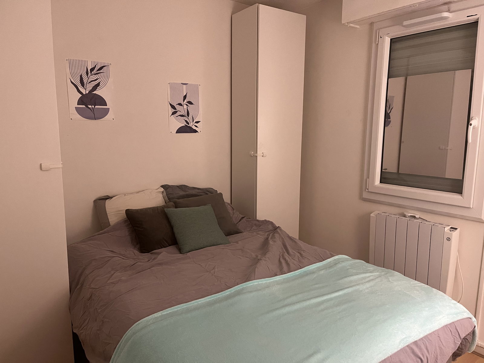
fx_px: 364
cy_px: 182
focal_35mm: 26
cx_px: 242
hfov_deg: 67.3
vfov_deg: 53.1
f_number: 1.6
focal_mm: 5.1
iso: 320
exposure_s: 1/60
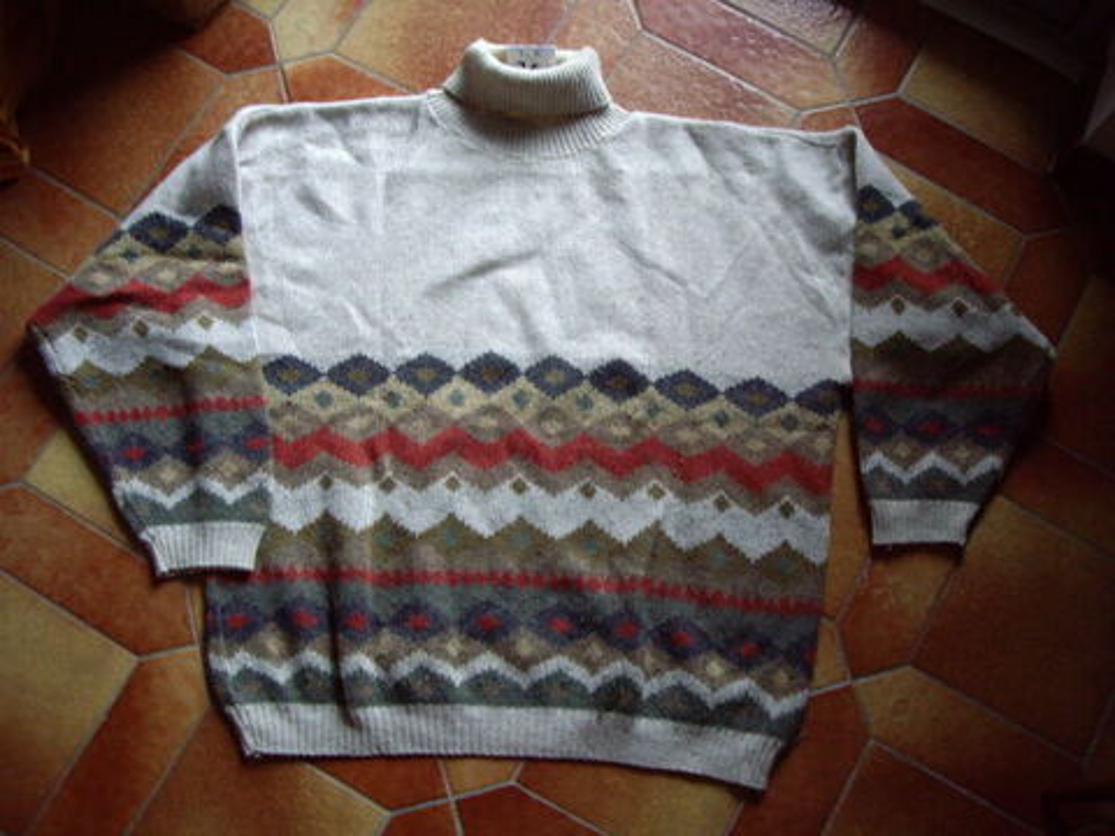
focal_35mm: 38
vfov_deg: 37.7
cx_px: 558
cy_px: 418
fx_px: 1224
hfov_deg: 49.0
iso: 200
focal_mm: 6.2
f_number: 2.7
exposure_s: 1/20
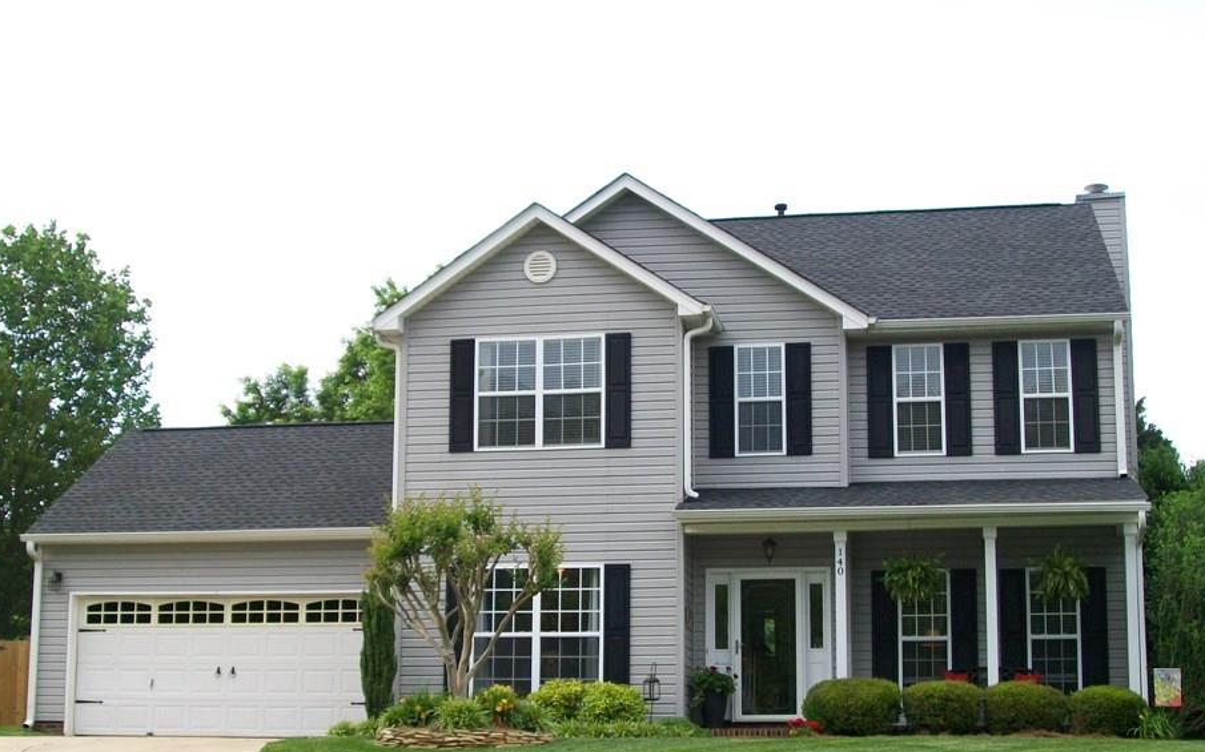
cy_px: 483
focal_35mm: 54
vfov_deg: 23.9
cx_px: 562
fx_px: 1773
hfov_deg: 37.5
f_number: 3
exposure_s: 1/125
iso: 64
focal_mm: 7.6
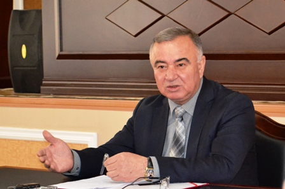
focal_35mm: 82
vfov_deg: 16.5
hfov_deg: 24.7
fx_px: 652
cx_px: 142
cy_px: 94
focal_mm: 55
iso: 3200
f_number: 5.6
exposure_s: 1/60
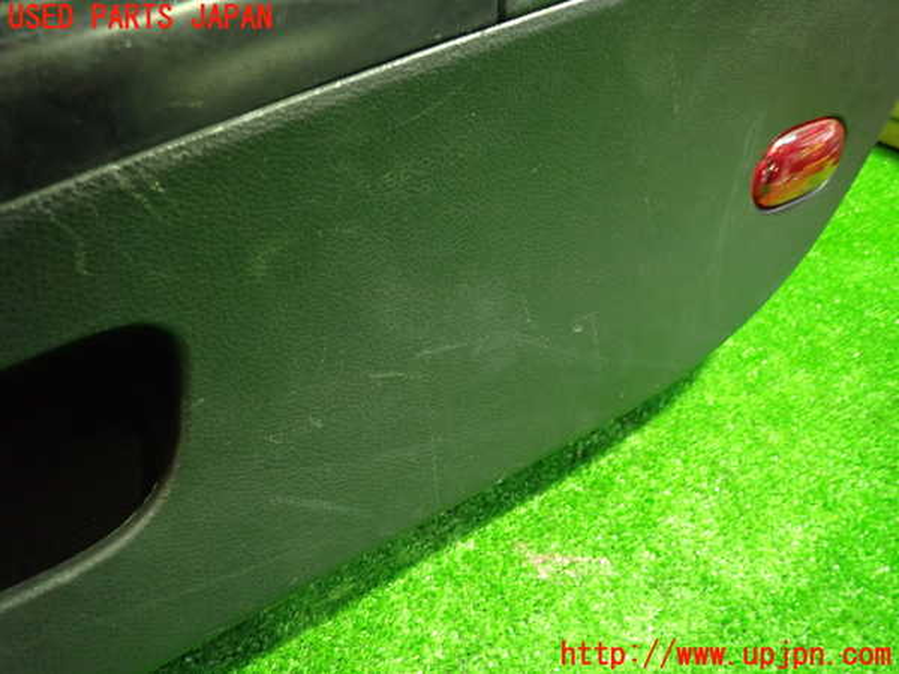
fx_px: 649
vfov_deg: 54.9
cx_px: 450
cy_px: 337
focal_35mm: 25
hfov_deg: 69.4
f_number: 2
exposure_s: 1/30
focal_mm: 4.5
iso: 800
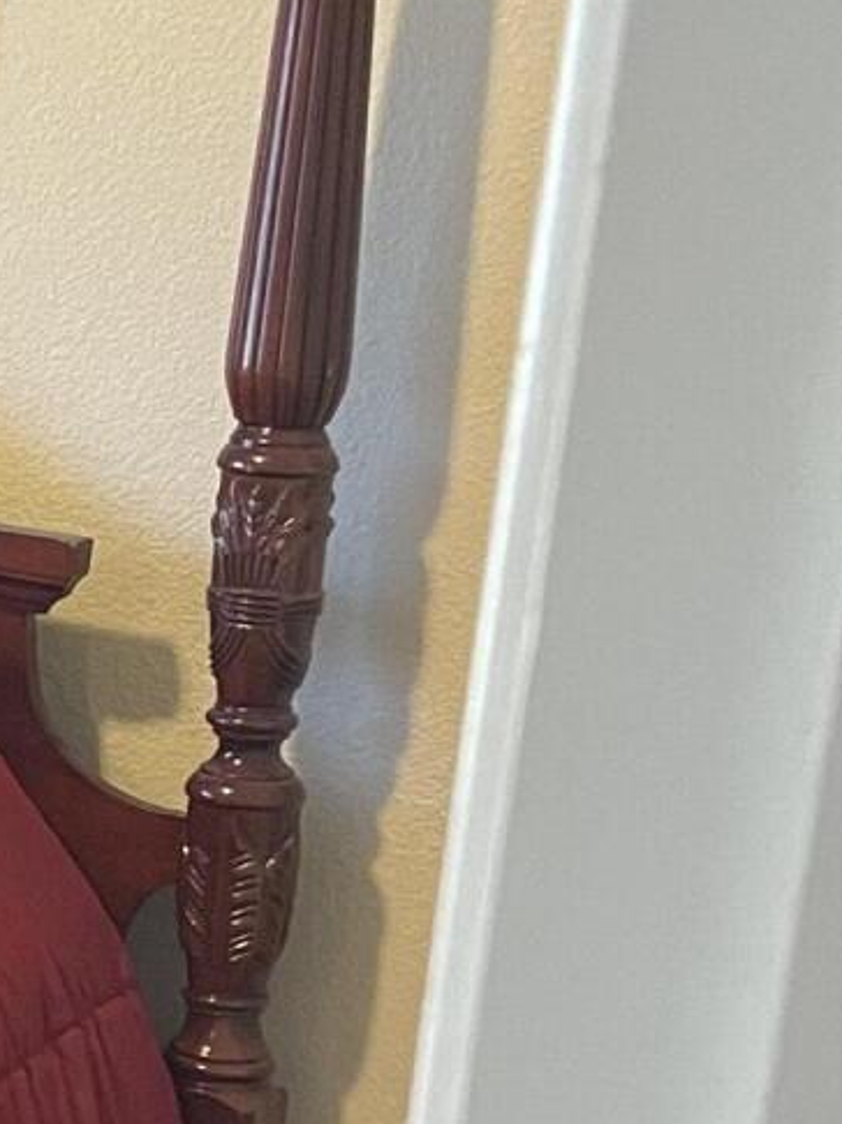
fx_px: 3473
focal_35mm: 107
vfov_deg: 18.2
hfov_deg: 12.4
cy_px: 962
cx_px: -756
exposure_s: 1/60
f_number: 1.6
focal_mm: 4.2
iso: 400
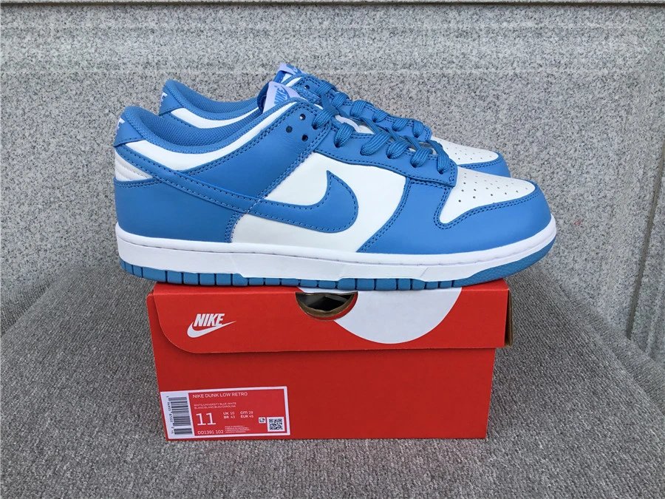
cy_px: 250
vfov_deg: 45.4
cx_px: 332
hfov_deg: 58.4
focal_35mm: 31
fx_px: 596
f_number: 2.4
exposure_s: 1/512
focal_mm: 3.3
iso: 25
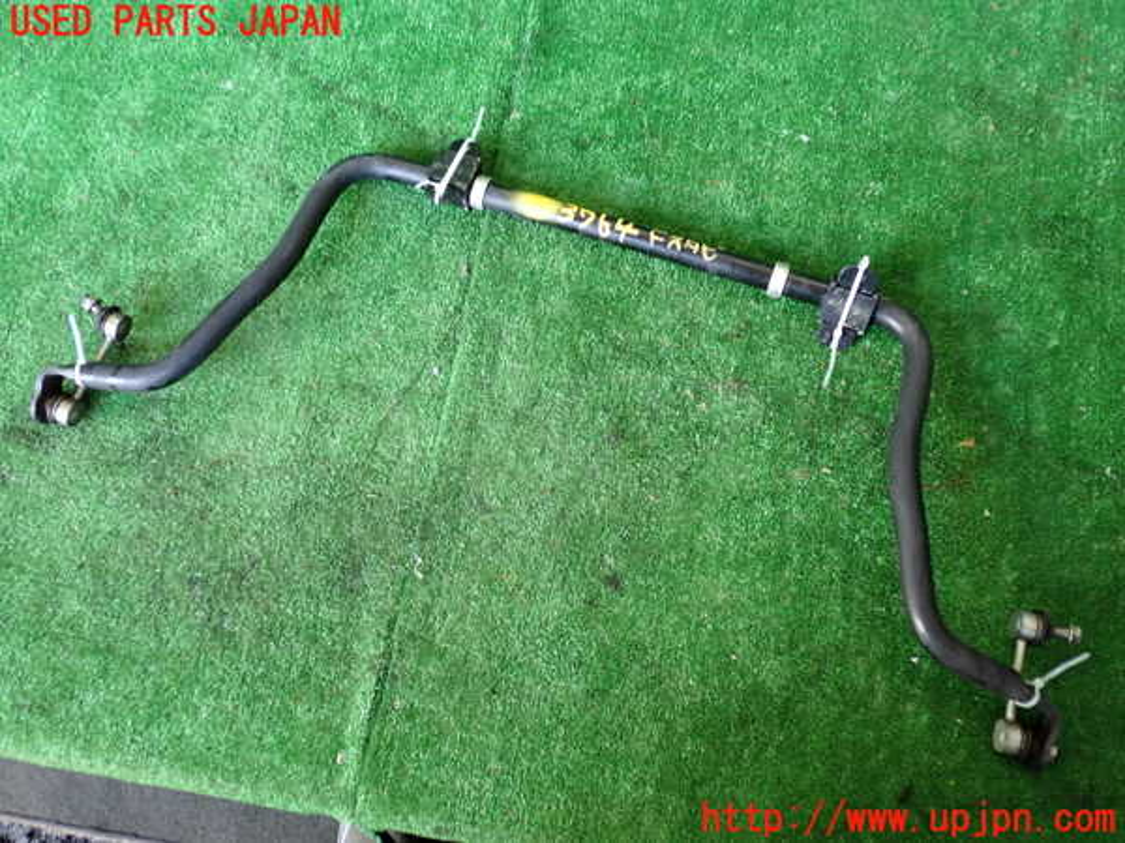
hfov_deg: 60.0
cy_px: 422
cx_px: 562
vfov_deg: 46.8
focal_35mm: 30
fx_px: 975
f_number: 2.3
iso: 250
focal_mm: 5.4
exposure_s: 1/30
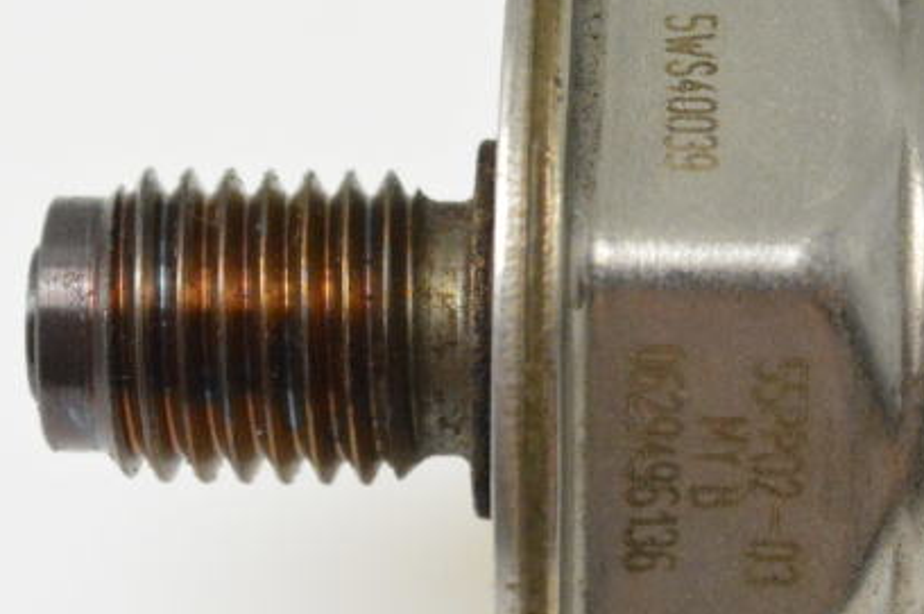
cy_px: 301
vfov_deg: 6.6
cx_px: 919
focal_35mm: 207
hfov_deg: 9.9
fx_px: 5313
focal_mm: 55
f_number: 10
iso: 6400
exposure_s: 1/400
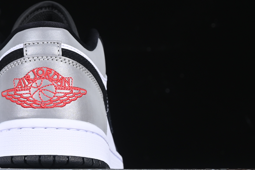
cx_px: -7
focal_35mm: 178
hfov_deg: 11.4
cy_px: 42
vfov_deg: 7.7
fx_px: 1261
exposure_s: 1/80
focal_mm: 50
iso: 160
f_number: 7.1
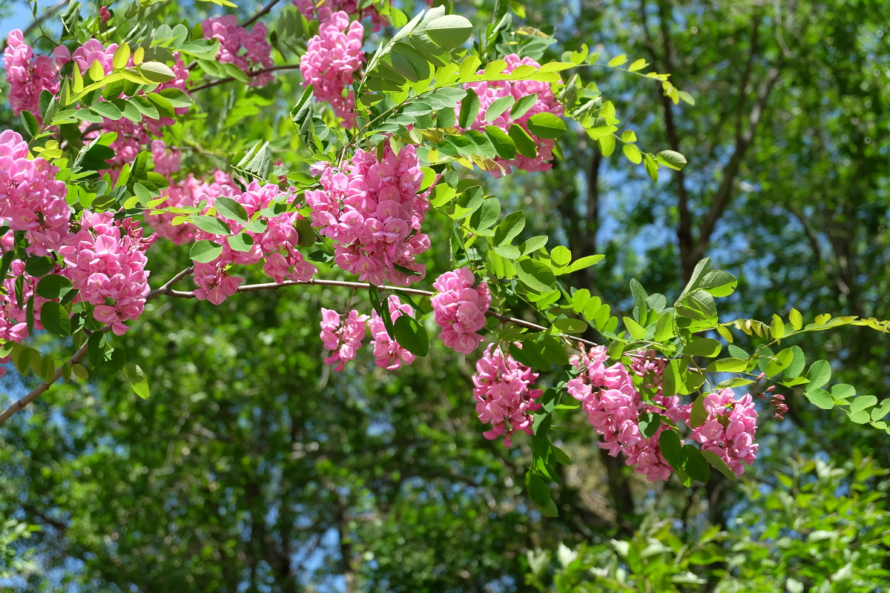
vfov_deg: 18.2
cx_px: 445
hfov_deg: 27.0
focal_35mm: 75
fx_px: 1854
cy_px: 296
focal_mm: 50
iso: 200
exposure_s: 1/280
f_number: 5.6
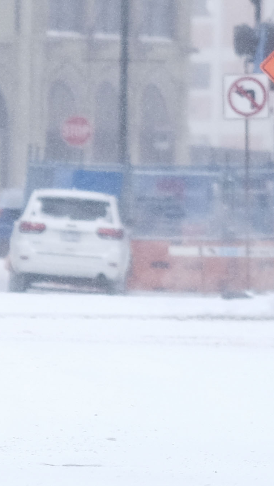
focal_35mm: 630
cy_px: 101
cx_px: -256
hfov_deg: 1.9
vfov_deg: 3.4
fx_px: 8135
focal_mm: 90
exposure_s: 1/2000
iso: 400
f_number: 2
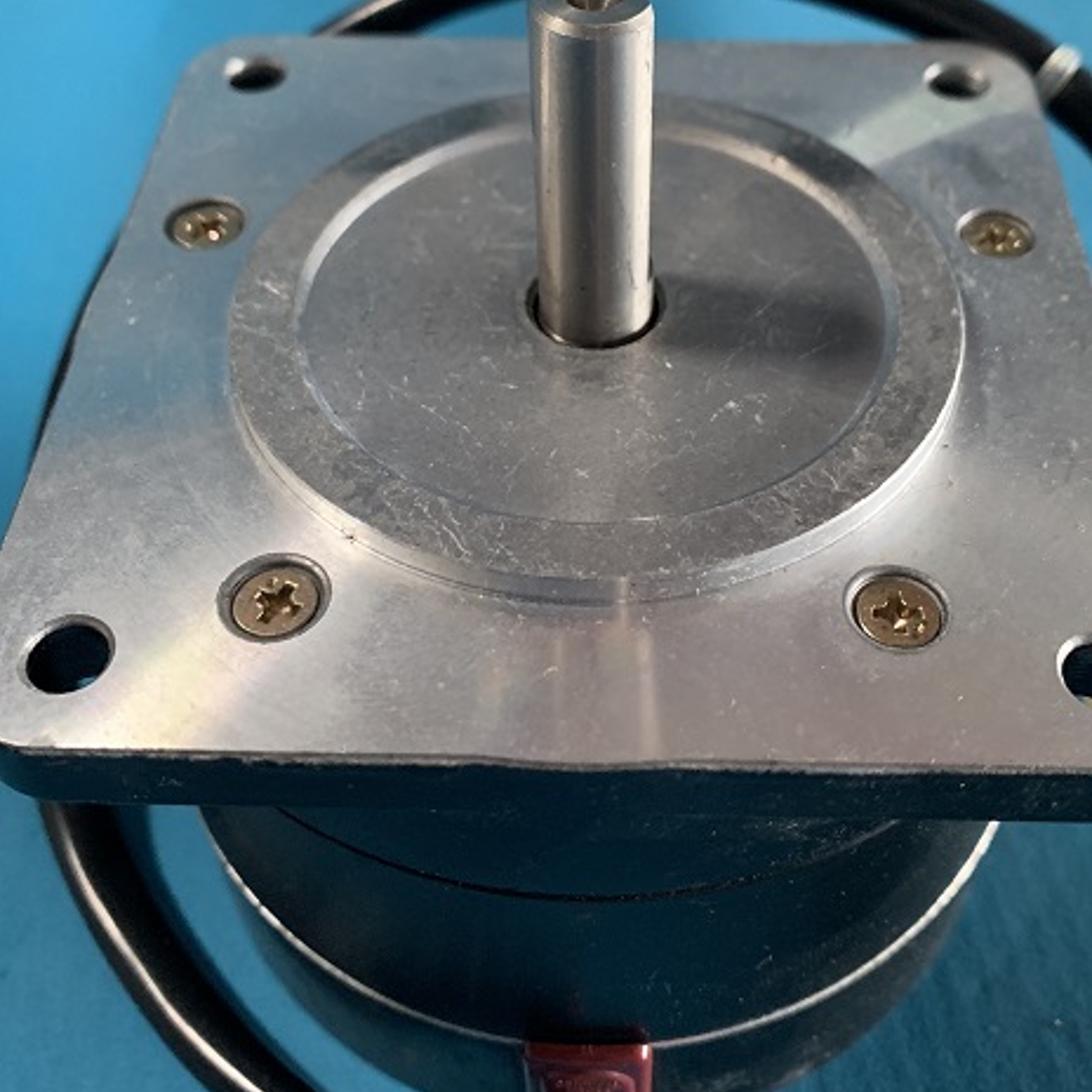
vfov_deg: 41.5
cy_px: 389
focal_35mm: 40
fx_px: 1428
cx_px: 601
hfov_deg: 41.8
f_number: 1.8
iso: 400
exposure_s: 1/50
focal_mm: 4.25
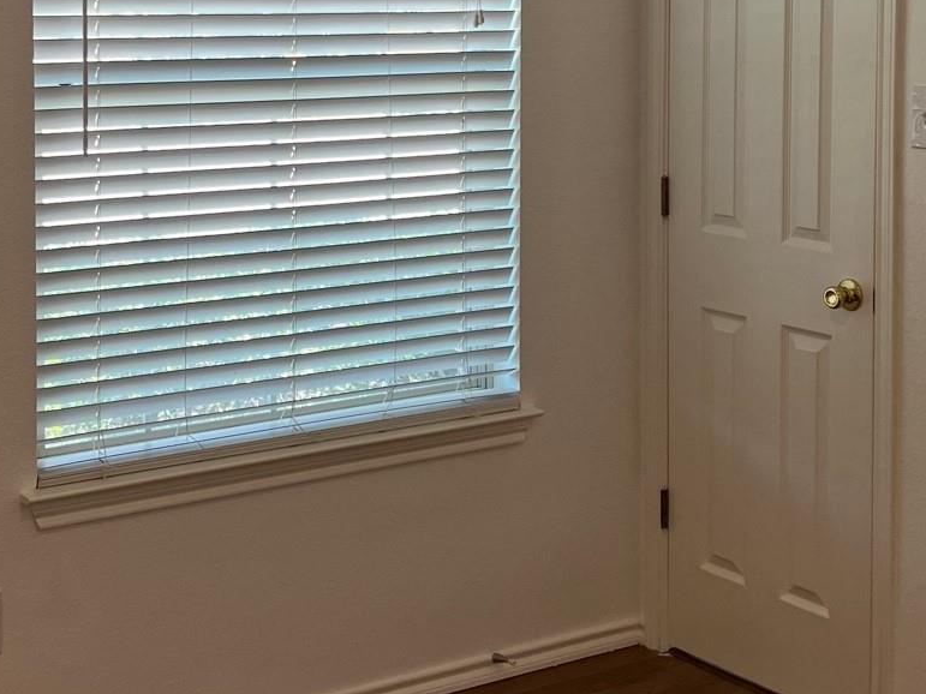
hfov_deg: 28.5
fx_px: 1819
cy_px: 104
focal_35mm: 68
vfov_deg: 21.3
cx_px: 388
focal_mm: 5.7
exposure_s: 1/120
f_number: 1.5
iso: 100
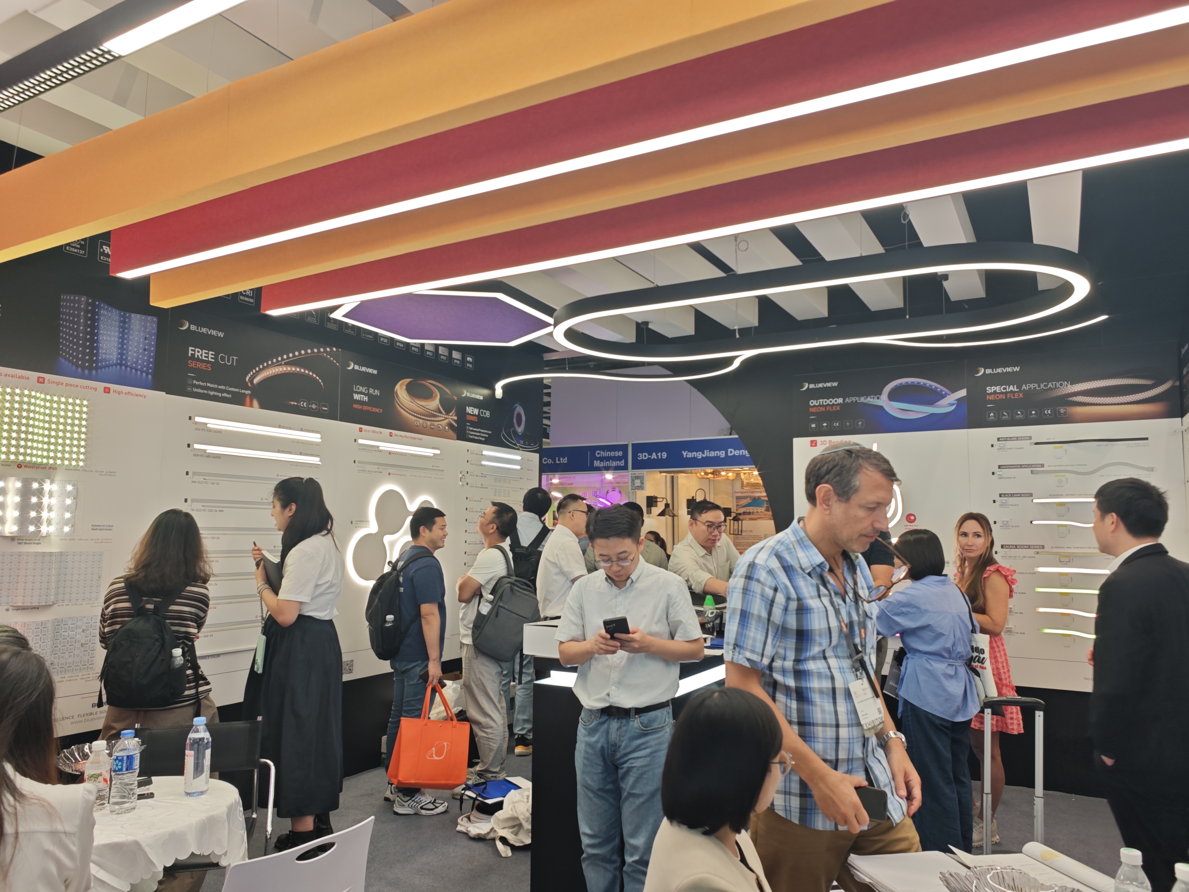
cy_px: 446
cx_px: 594
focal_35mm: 23
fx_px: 790
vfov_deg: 58.9
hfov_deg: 73.9
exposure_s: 1/100
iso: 64
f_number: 2.8
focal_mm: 6.68
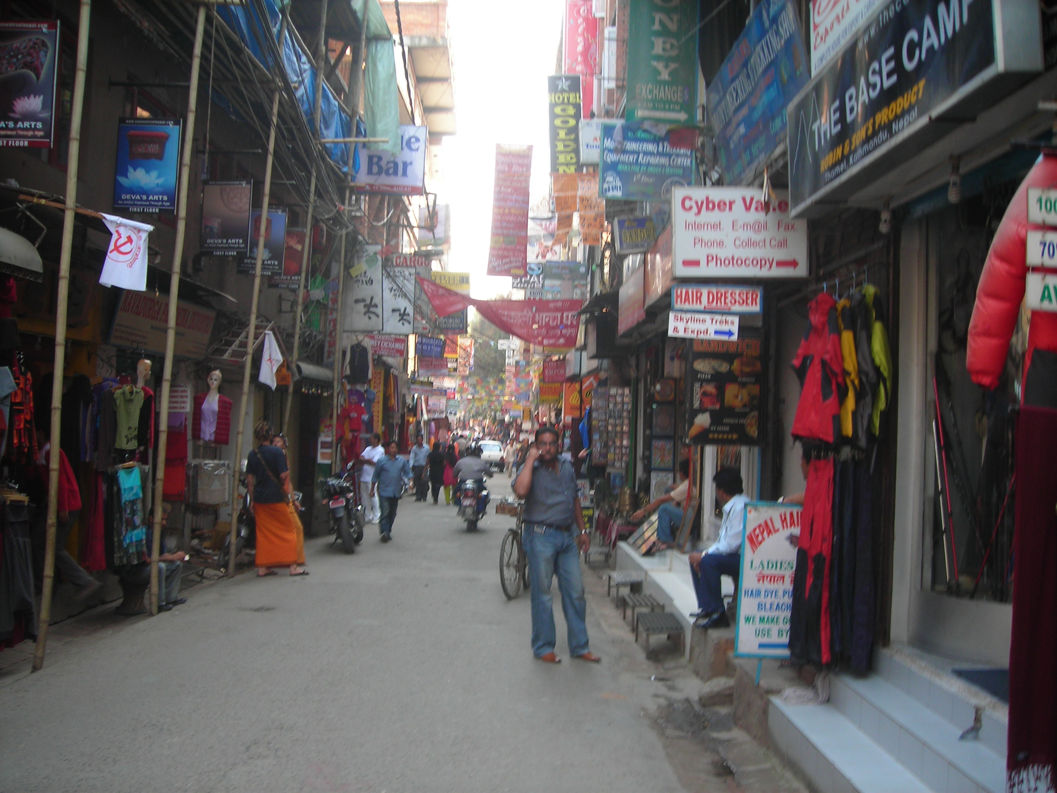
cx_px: 528
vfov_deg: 37.7
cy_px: 396
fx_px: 1160
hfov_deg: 49.0
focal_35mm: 38
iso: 50
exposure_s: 1/42.4
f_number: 3.2
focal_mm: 6.3
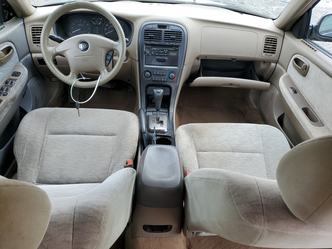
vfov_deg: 53.1
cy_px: 124
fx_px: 249
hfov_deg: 67.3
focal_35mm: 26
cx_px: 166
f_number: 1.5
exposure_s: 1/208
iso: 50
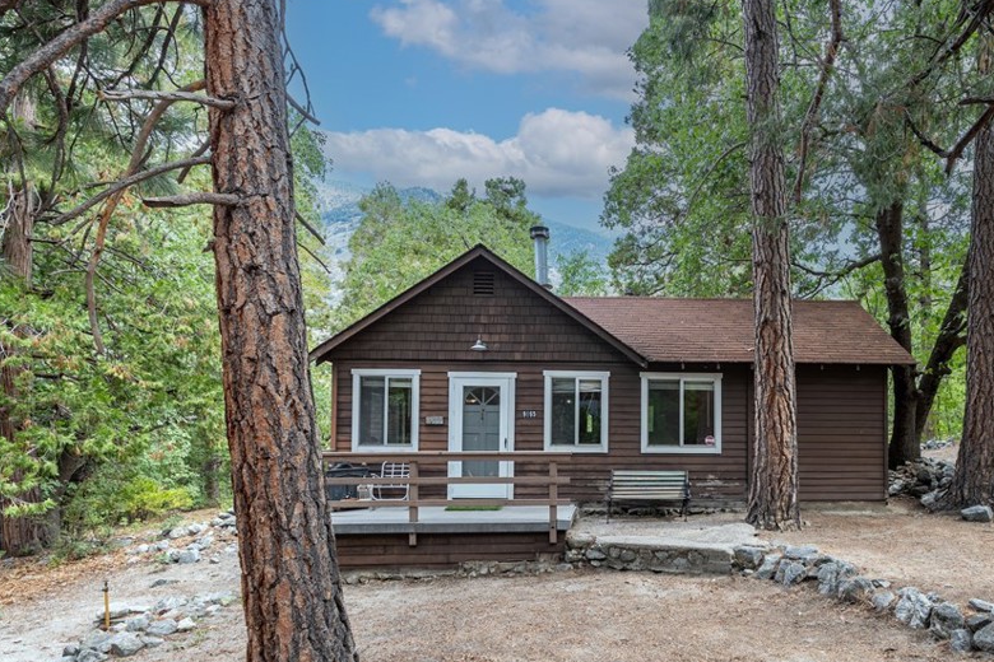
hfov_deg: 79.3
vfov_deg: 58.6
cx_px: 637
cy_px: 423
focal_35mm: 21
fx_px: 580
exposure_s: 1/15
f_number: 8
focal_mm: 16
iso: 100
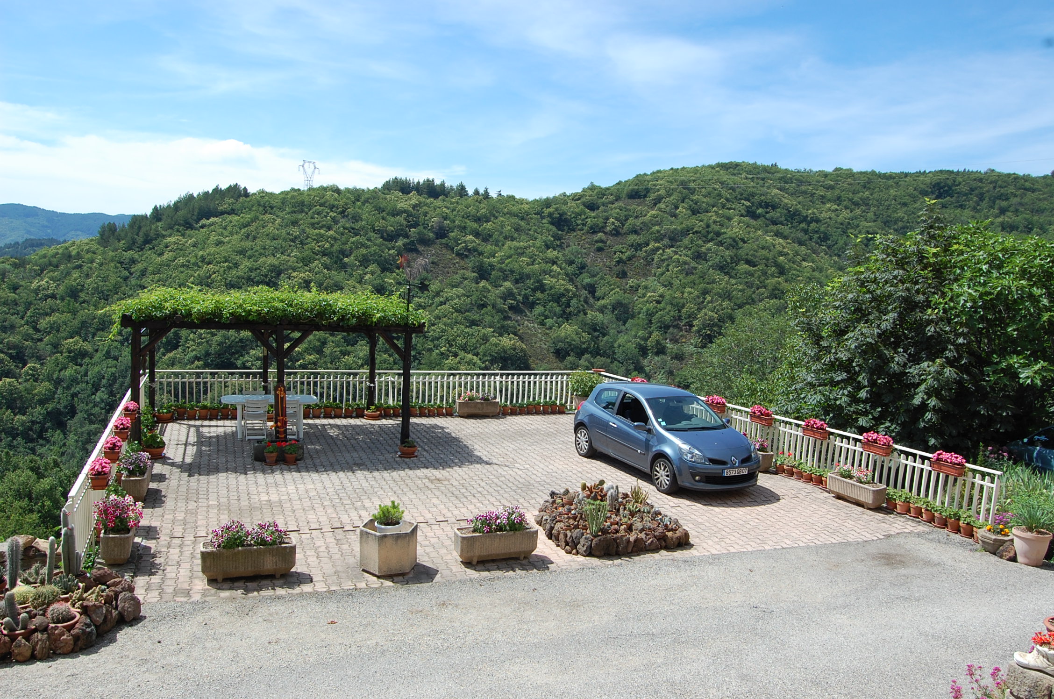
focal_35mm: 27
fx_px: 789
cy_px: 350
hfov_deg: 67.5
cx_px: 527
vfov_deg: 47.8
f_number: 8
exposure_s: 1/250
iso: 200
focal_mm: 18
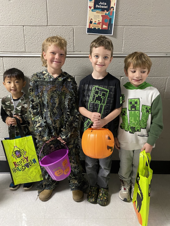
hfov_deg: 53.1
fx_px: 170
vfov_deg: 67.3
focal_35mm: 26
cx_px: 85
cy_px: 113
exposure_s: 1/60
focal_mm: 4.25
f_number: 1.8
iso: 500
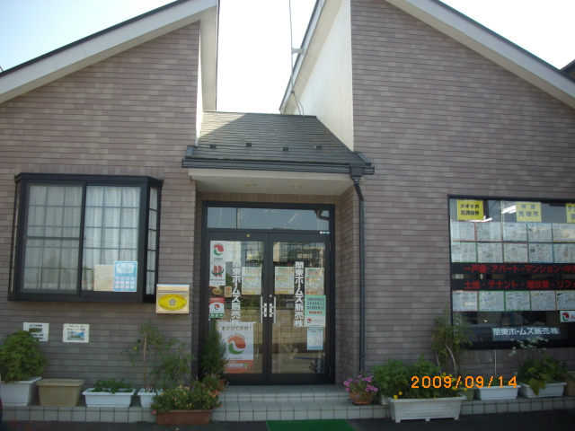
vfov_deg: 38.7
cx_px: 288
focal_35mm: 37
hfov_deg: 50.1
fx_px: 615
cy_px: 216
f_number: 2.8
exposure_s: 1/320
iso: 80
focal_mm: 6.2
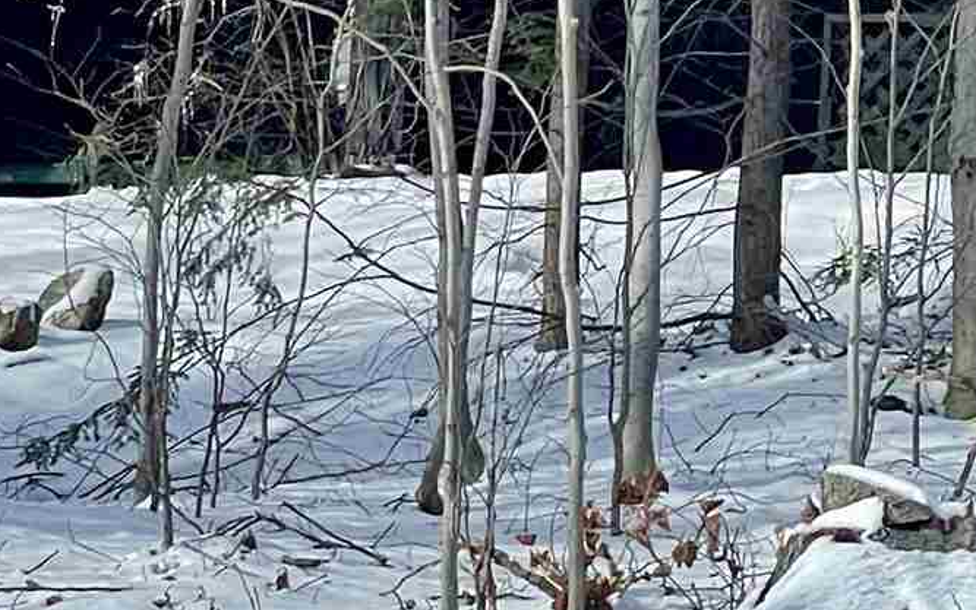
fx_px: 6757
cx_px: 836
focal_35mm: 254
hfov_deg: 8.2
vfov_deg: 5.1
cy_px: -617
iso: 25
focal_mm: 6
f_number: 2
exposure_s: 1/1332
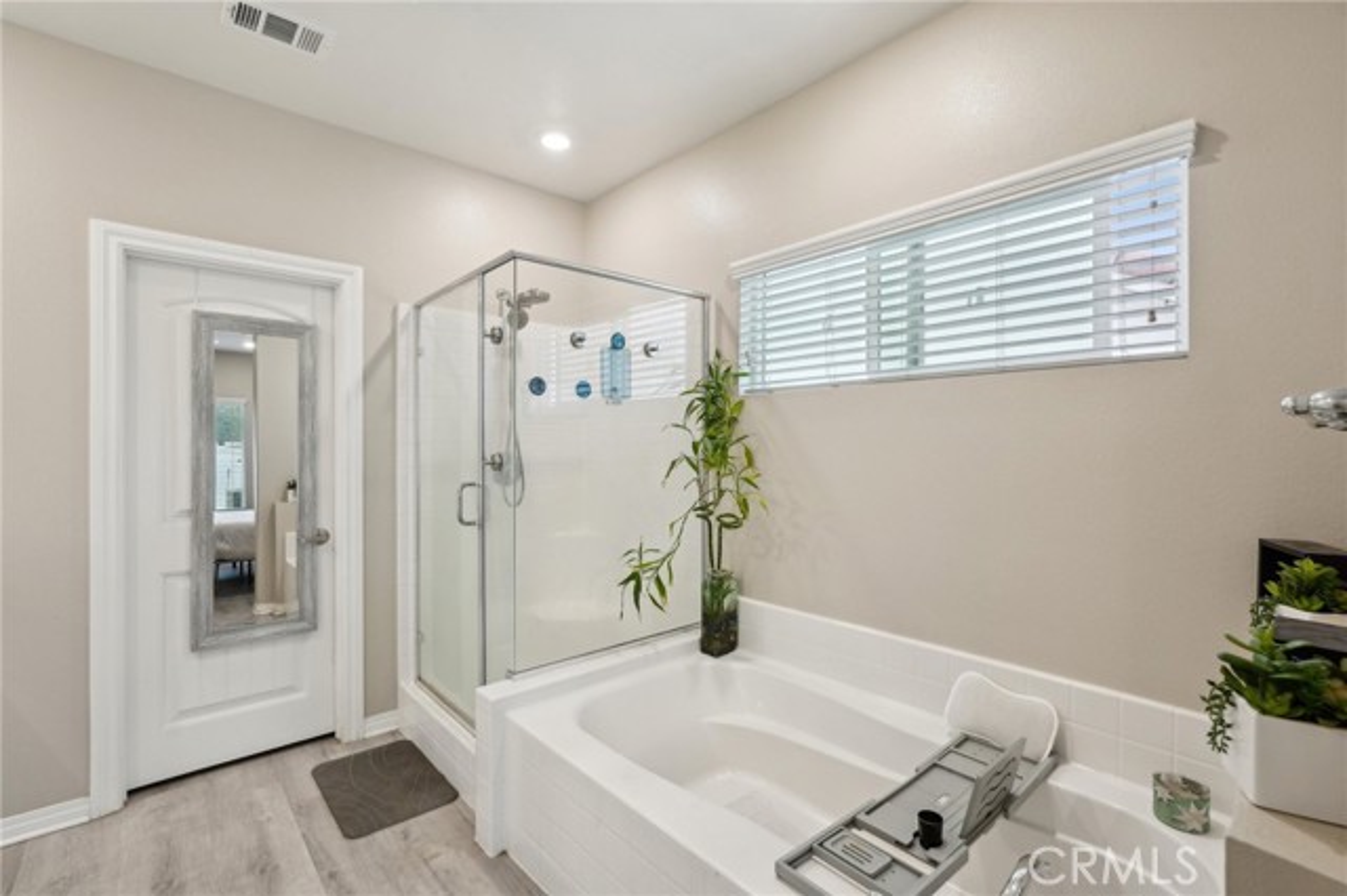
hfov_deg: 96.8
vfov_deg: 73.7
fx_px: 598
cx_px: 674
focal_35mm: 16
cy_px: 448
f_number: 8
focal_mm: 16
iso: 400
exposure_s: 1/20
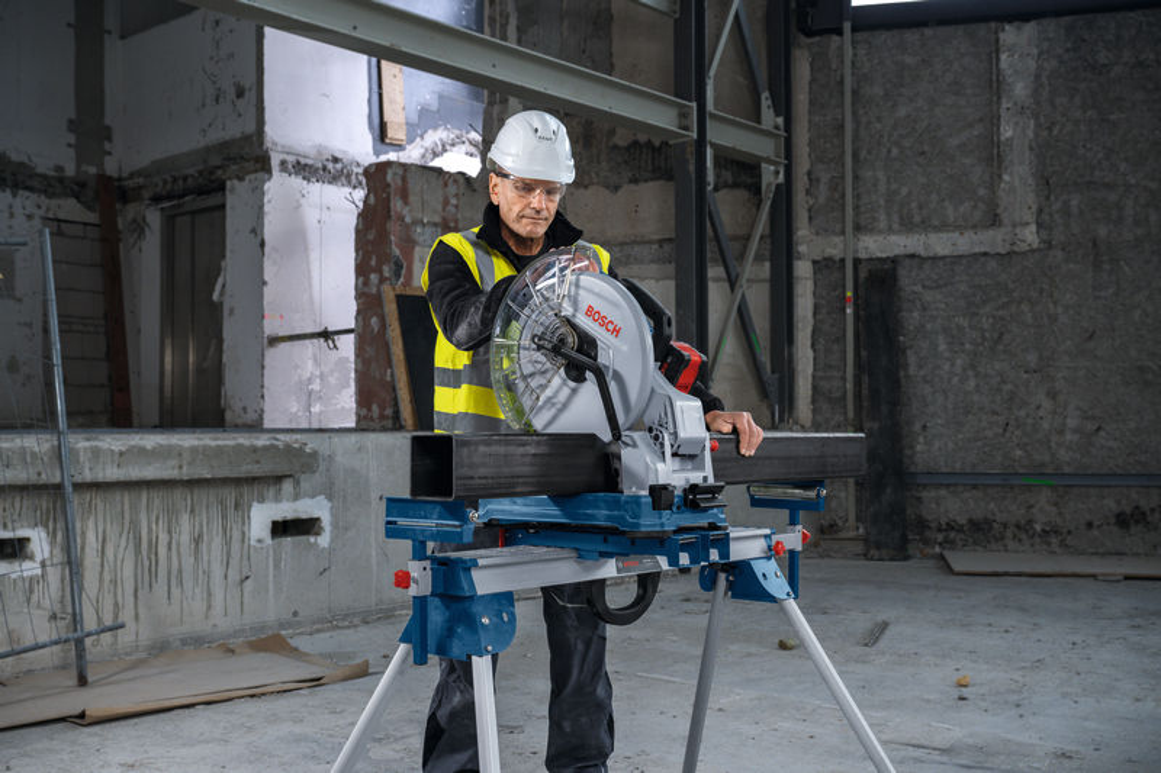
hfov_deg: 50.7
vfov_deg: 35.0
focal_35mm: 38
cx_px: 580
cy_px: 386
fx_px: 1225
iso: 800
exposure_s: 1/100
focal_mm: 38
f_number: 6.3
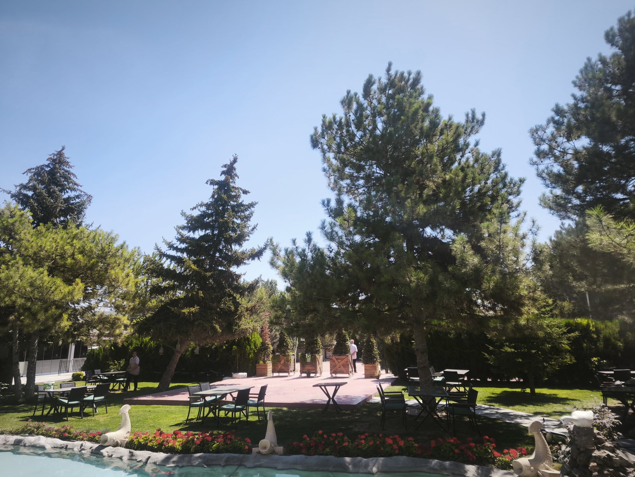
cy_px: 238
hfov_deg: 73.9
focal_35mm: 23
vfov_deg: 58.9
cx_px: 318
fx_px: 422
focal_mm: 5.35
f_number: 1.7
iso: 80
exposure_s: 1/1469
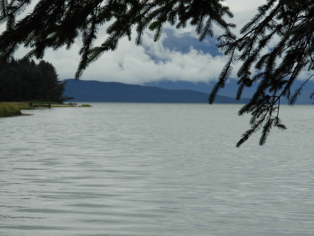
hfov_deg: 11.0
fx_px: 1633
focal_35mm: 180
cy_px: 118
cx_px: 157
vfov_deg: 8.2
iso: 100
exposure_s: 1/640
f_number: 5.3
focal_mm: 32.2
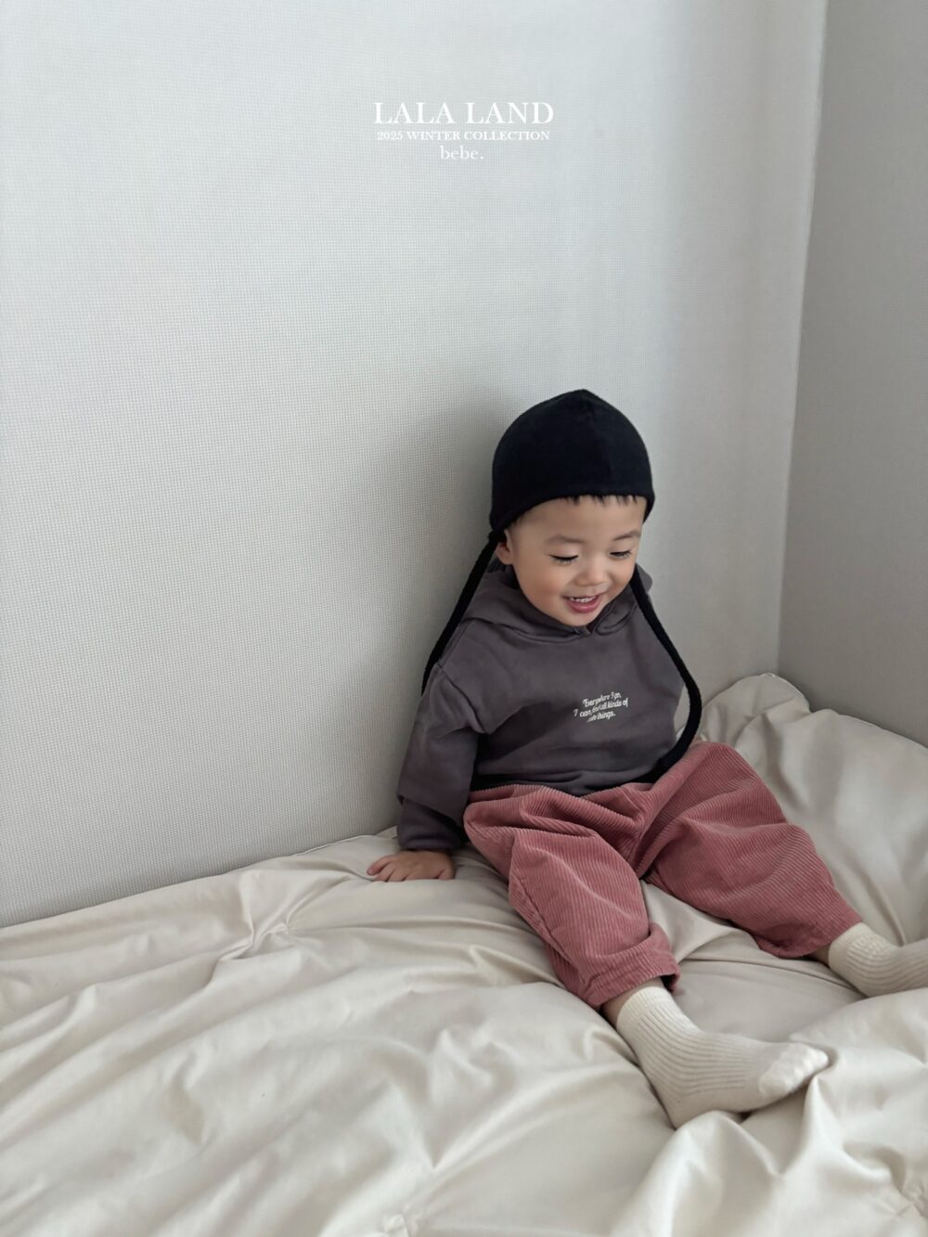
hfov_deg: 53.1
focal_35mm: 26
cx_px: 464
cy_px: 618
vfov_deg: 67.3
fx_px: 929
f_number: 1.6
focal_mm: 5.96
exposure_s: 1/60
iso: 320
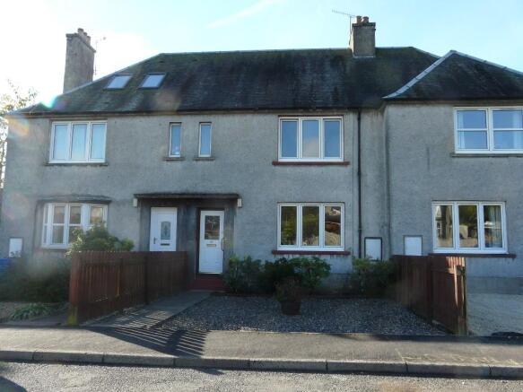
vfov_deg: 49.7
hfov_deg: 63.5
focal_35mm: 28
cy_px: 196
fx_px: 423
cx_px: 262
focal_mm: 4.6
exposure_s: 1/200
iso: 100
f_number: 4
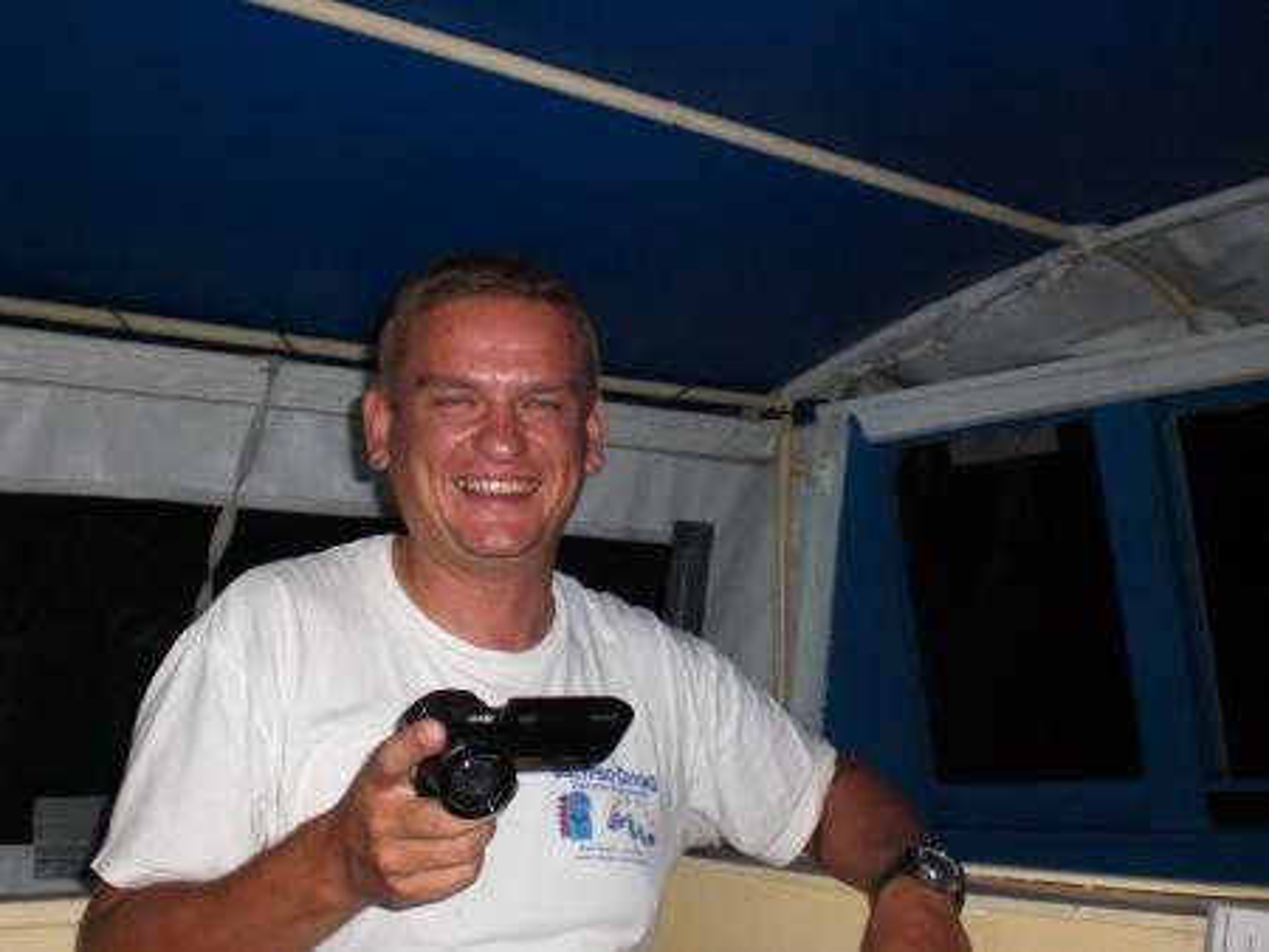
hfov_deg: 49.0
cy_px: 476
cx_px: 634
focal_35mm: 38
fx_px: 1394
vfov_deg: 37.8
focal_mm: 6.3
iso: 200
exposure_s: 1/60
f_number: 3.1
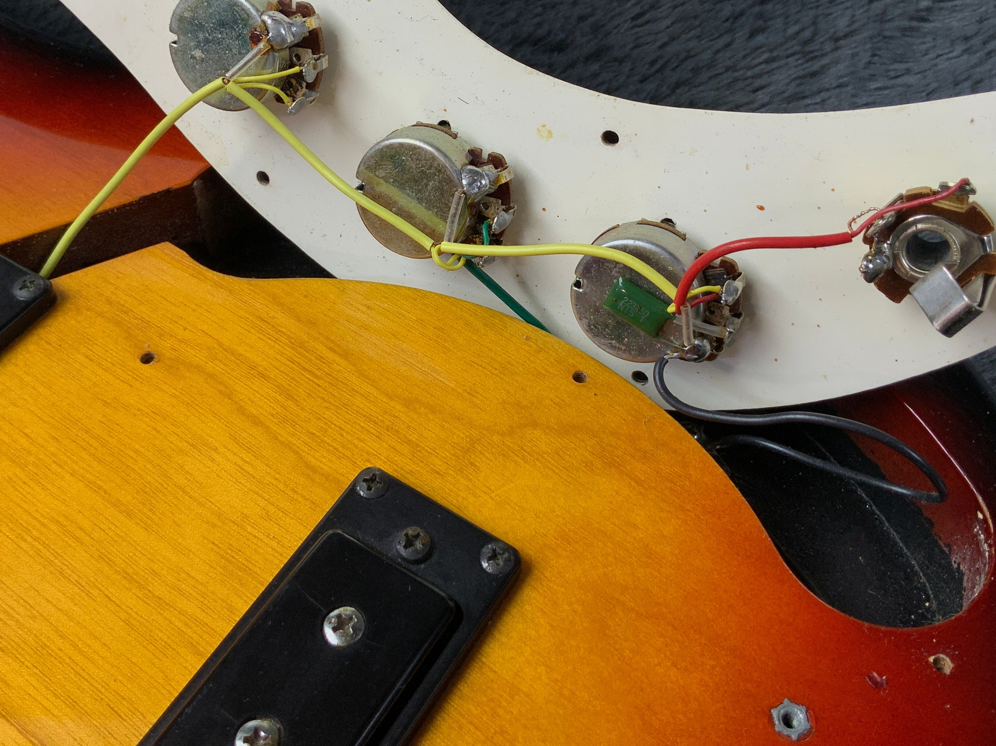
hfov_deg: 43.9
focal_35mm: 43
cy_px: 237
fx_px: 1237
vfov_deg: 33.2
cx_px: 498
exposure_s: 1/120
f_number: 1.8
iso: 40
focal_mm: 3
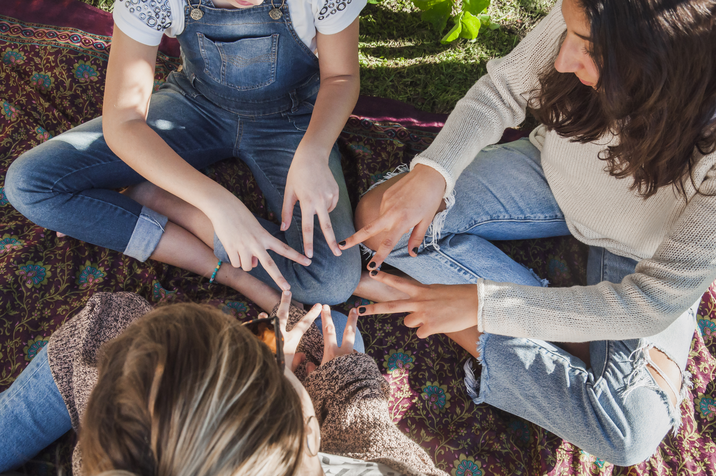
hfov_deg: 43.7
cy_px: 238
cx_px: 358
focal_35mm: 45
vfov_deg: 29.8
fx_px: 894
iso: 500
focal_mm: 30
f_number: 8
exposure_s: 1/500
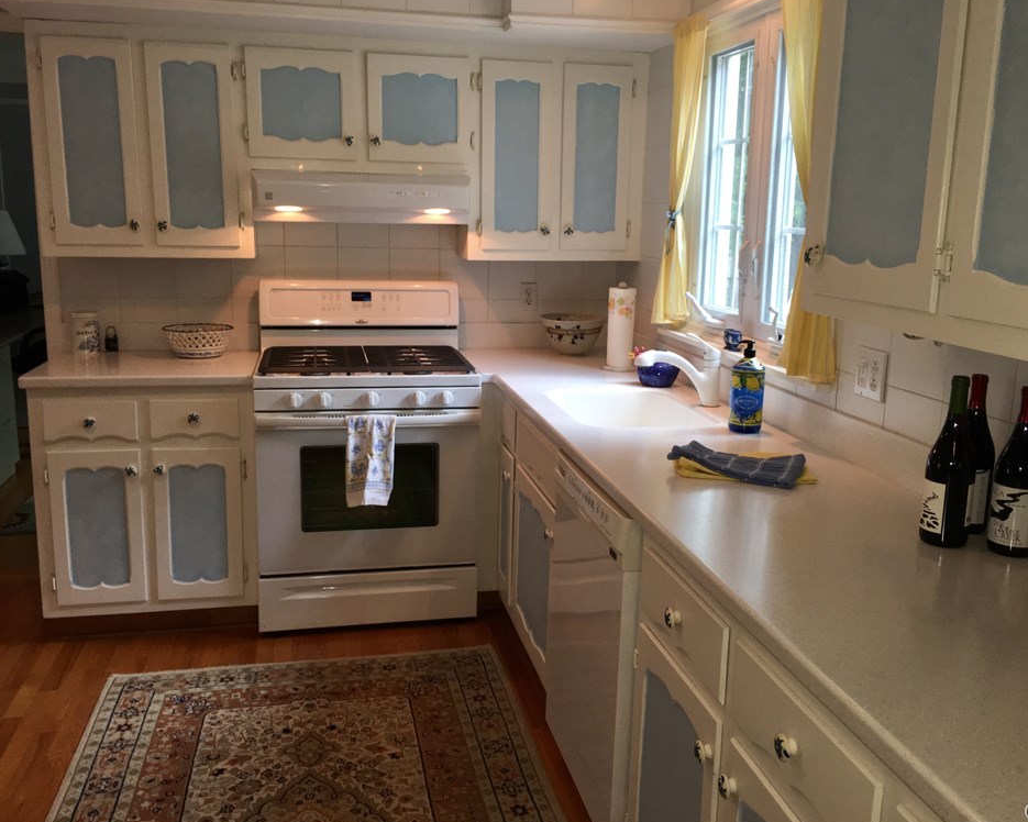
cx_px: 537
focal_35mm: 31
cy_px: 408
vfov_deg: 47.1
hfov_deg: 57.2
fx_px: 943
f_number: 2.2
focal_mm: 4.15
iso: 50
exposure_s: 1/30
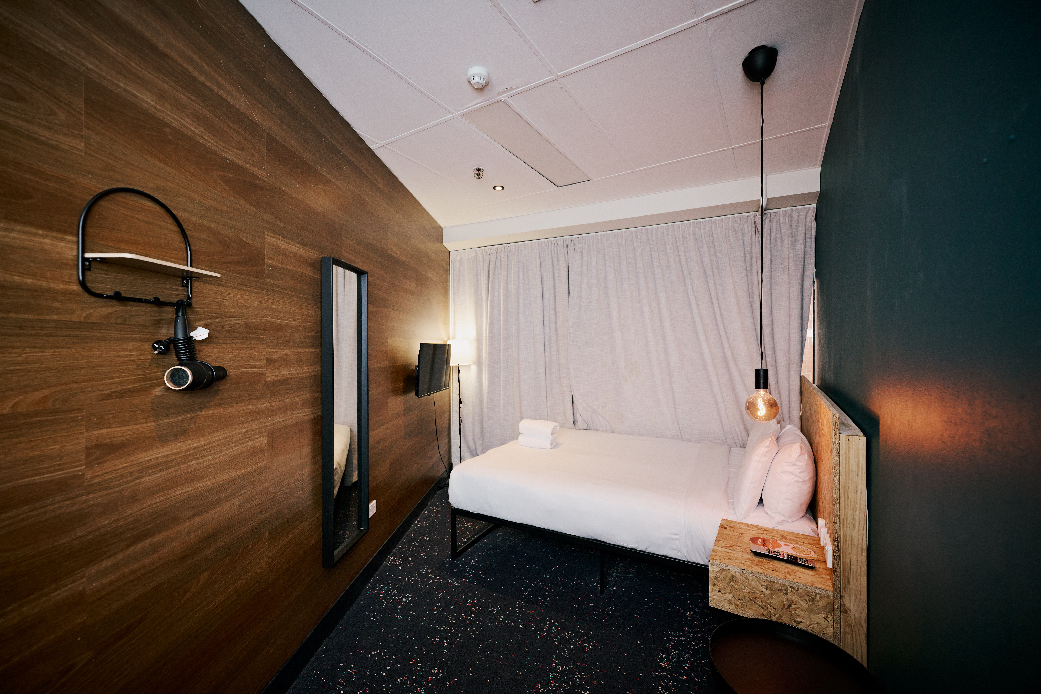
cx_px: 520
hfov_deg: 104.3
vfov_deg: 81.2
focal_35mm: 14
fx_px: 405
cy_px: 347
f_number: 3.5
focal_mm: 14
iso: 640
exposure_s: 1/160
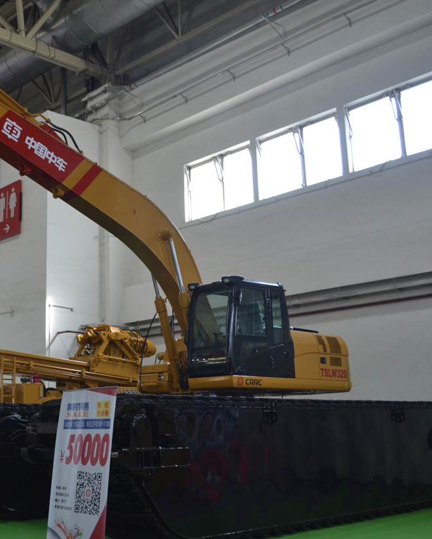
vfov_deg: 42.9
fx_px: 687
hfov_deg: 34.1
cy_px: 266
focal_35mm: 43
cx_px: 100
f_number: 4
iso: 400
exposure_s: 1/60
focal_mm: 20
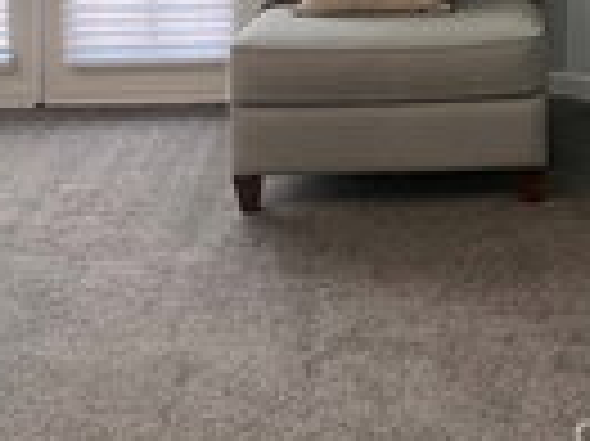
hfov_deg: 21.8
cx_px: 651
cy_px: -256
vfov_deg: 15.7
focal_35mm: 85
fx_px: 1447
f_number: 1.8
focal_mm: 4.25
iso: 125
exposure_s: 1/60
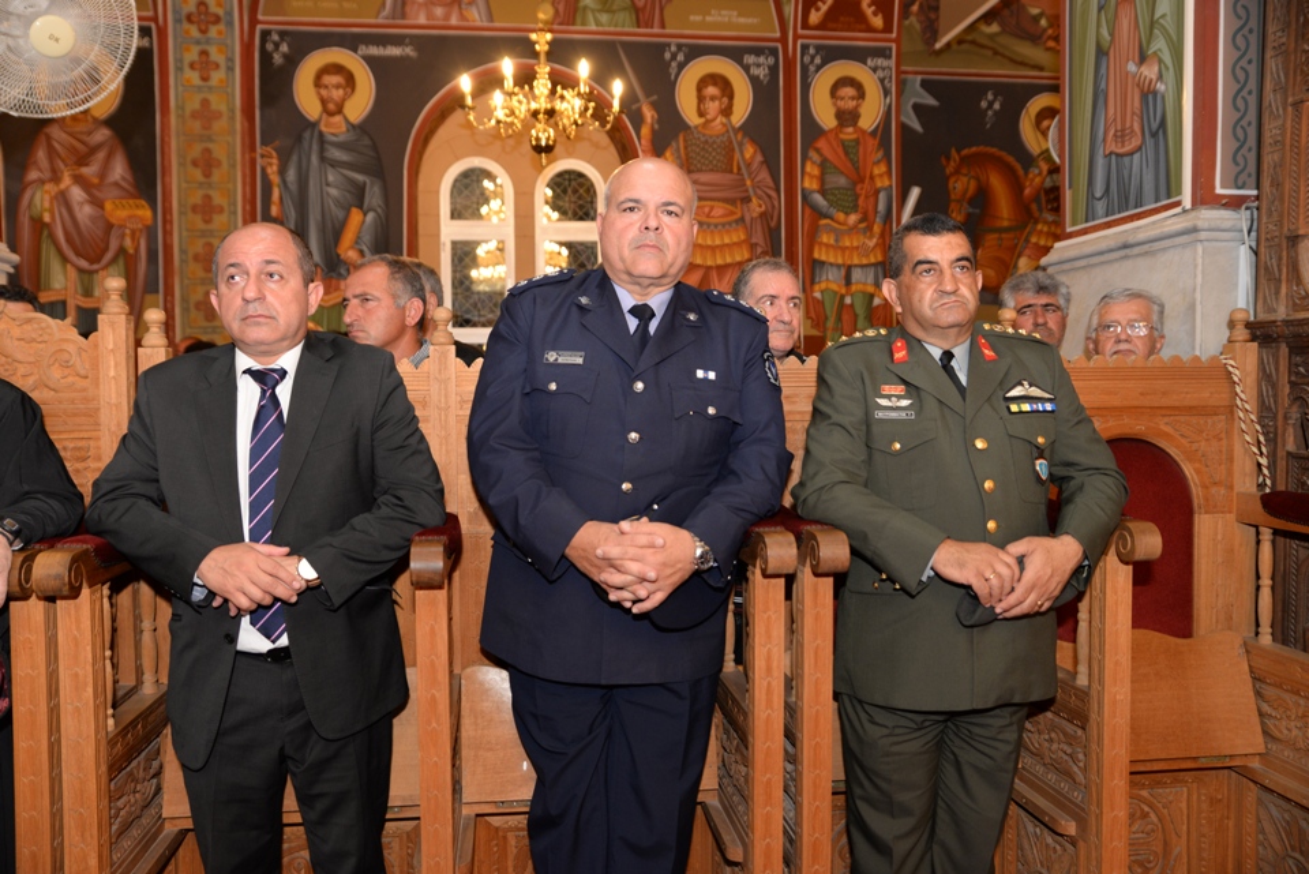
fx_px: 1091
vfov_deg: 43.6
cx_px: 654
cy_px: 437
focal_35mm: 30
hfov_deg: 61.9
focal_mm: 30
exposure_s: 1/80
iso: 640
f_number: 2.8
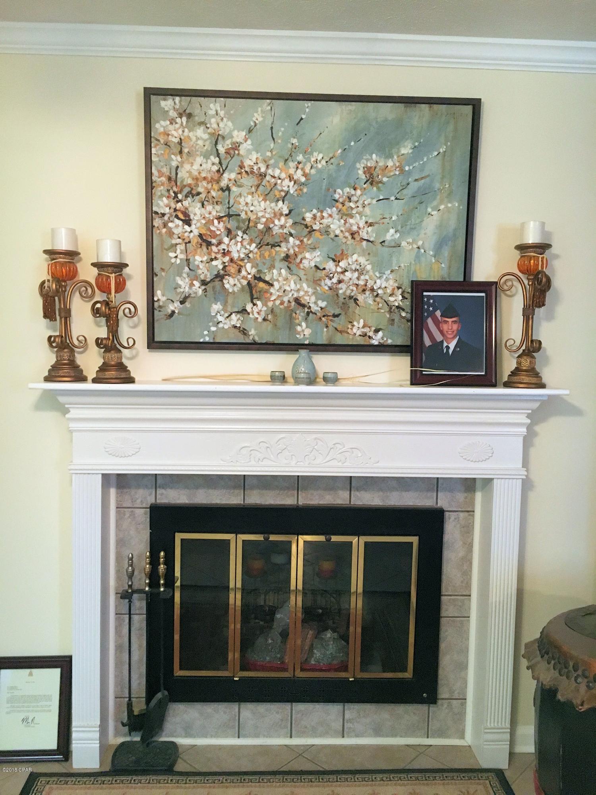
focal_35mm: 29
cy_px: 398
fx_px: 666
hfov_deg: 48.2
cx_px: 298
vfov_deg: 61.7
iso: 200
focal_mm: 4.15
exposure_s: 1/20
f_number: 2.2
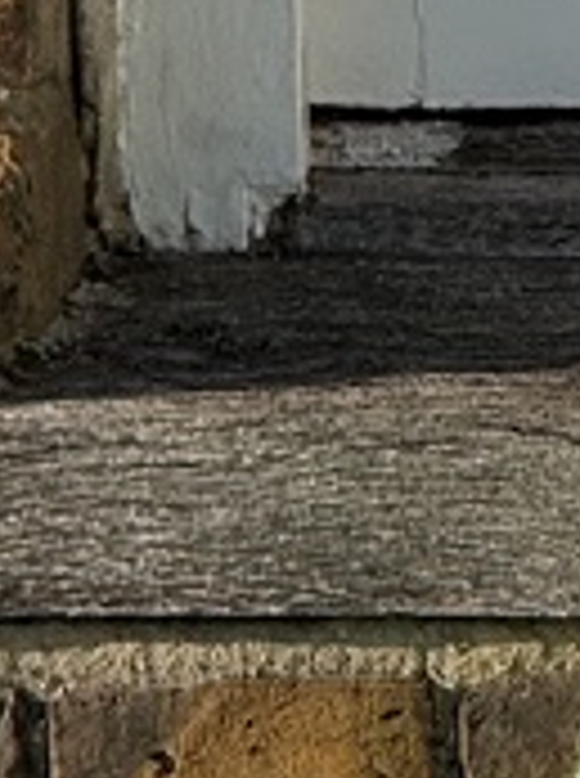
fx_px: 15966
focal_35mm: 712
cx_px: 1637
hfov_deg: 2.1
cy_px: -27
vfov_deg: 2.8
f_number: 2.8
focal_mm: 15.66
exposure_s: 1/1048
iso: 50
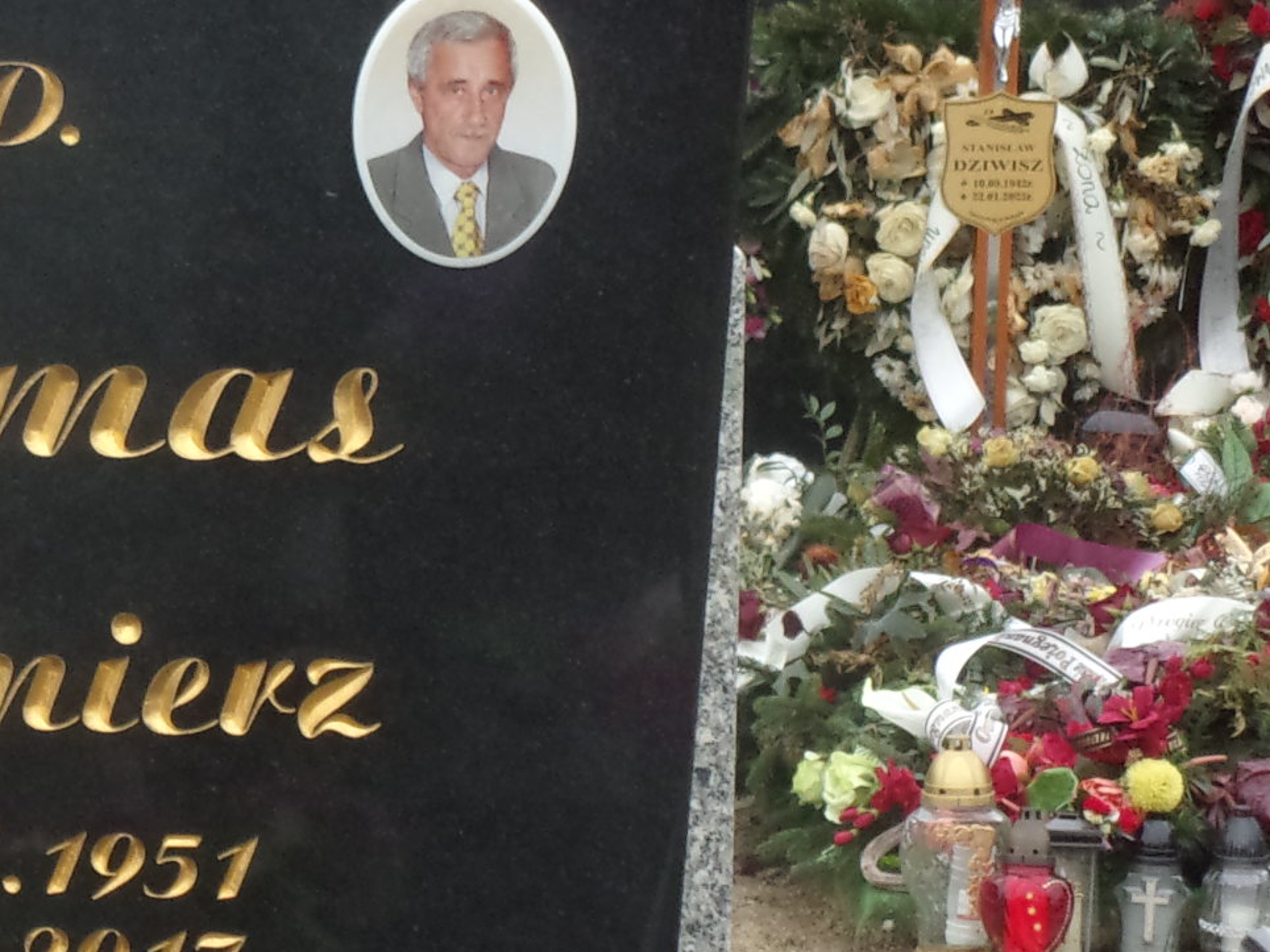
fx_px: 6310
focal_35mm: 172
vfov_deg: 8.6
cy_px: 532
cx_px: -348
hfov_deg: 11.2
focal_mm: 11.5
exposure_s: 1/120
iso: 160
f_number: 5.2
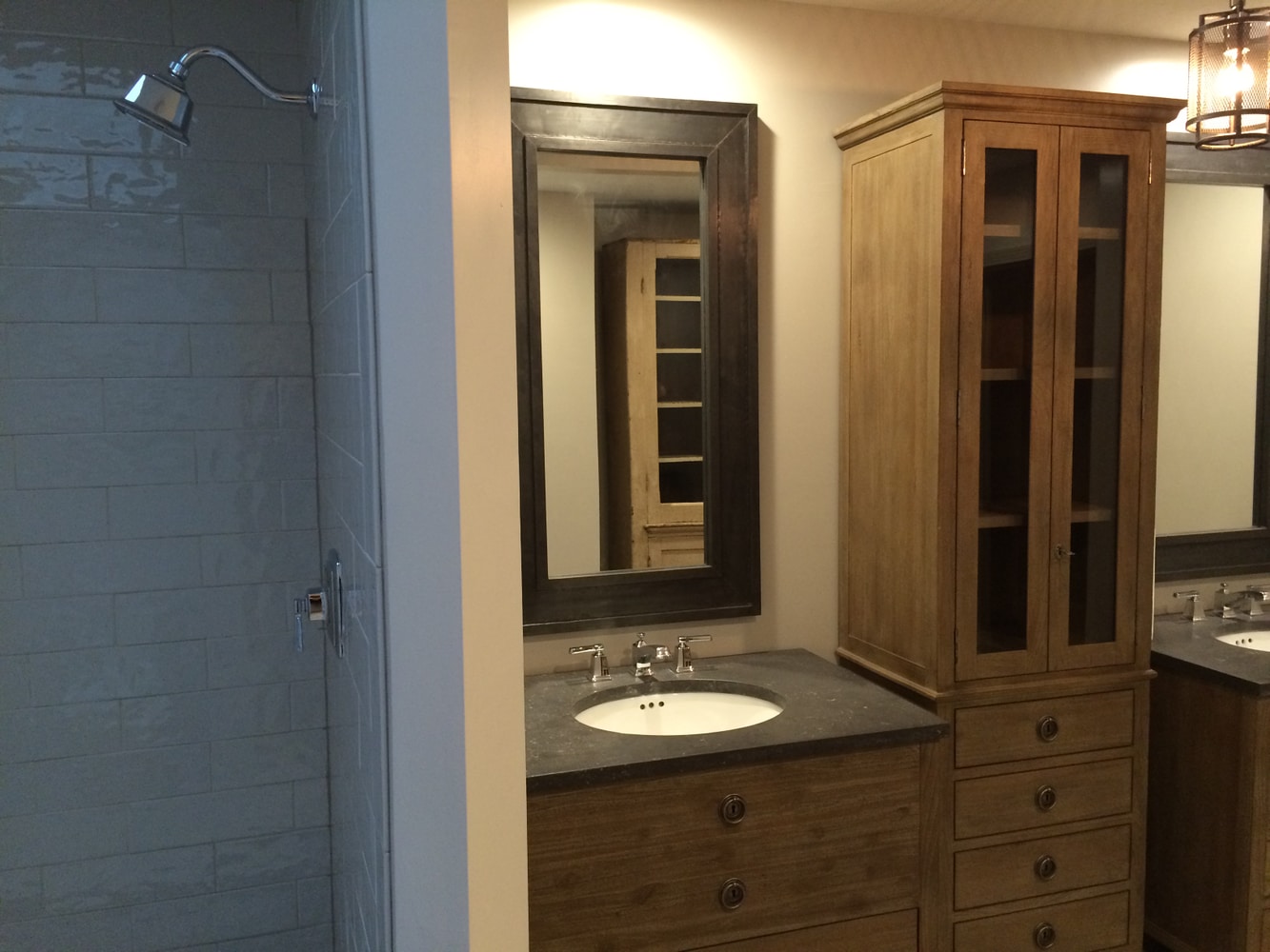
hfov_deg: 61.7
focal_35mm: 29
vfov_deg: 48.2
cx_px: 635
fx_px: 1064
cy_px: 476
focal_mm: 4.15
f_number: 2.2
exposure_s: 1/30
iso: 200
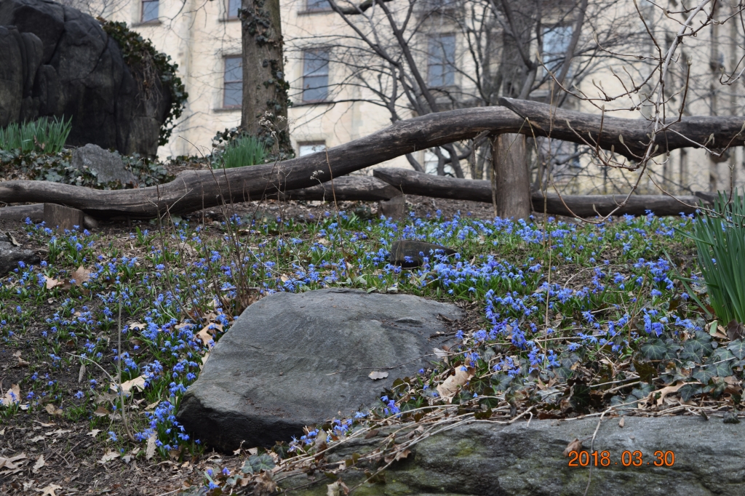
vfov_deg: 16.5
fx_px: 1707
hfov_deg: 24.6
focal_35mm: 82
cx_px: 372
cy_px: 248
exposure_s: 1/200
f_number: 7.1
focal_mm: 55
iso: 400
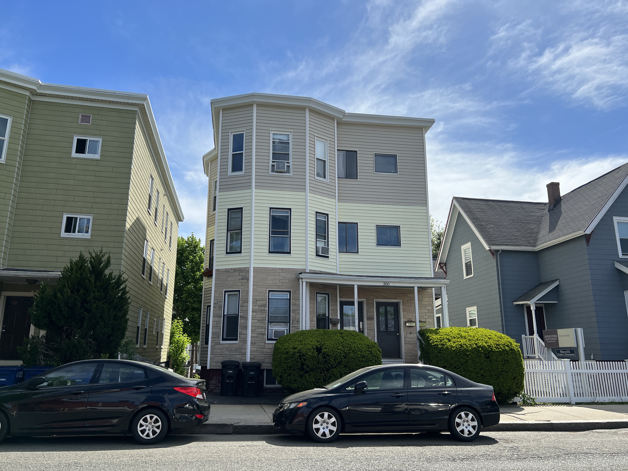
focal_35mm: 26
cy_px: 236
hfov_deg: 67.3
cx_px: 314
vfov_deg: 53.1
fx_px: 472
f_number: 1.5
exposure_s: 1/5587
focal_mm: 5.7
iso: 50
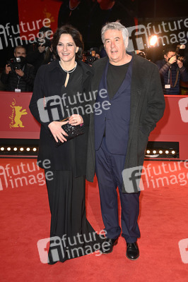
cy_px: 141
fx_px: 353
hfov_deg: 29.8
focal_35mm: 45
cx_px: 94
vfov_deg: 43.6
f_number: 5.6
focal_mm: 45
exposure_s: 1/160
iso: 640
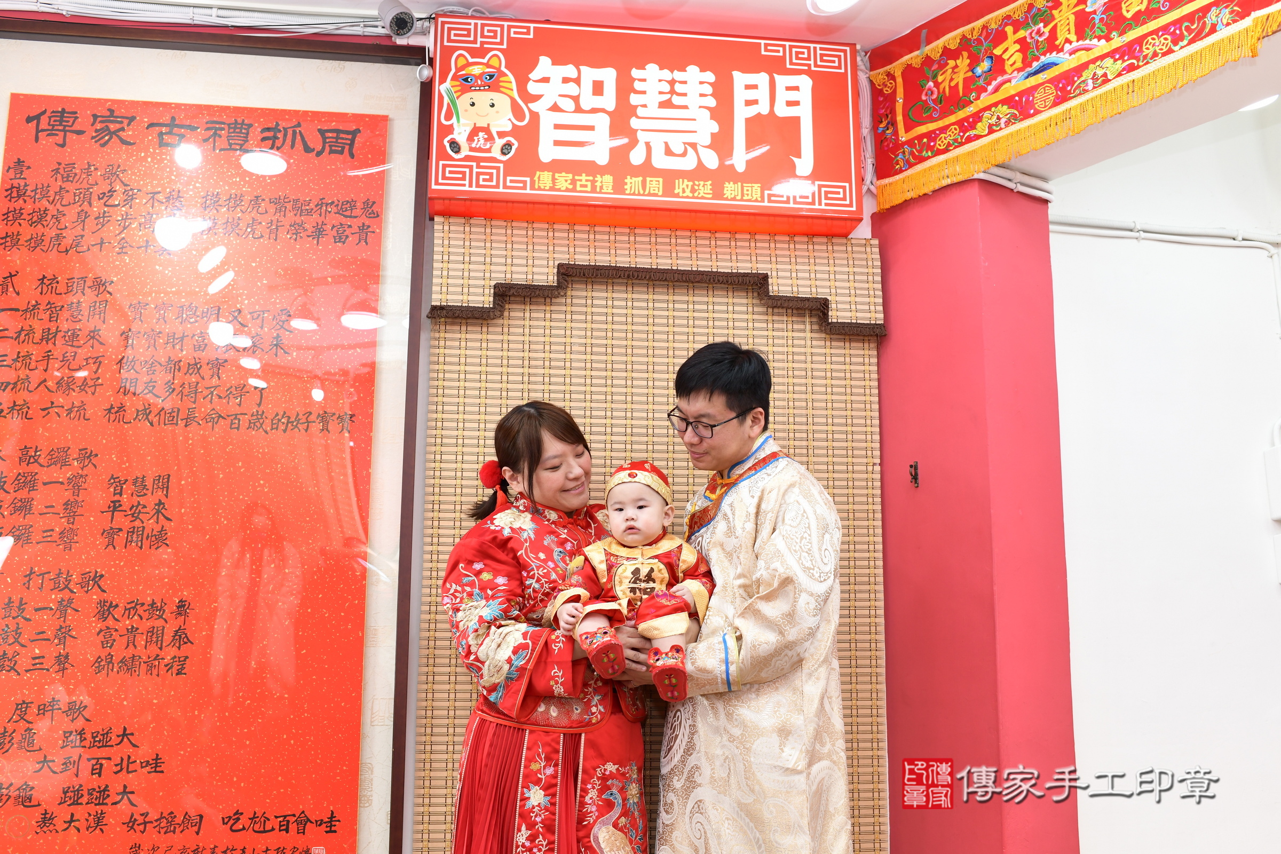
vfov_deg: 37.9
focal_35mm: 35
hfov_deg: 54.4
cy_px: 427
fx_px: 1245
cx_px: 640
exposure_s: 1/200
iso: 800
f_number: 4.5
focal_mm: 35
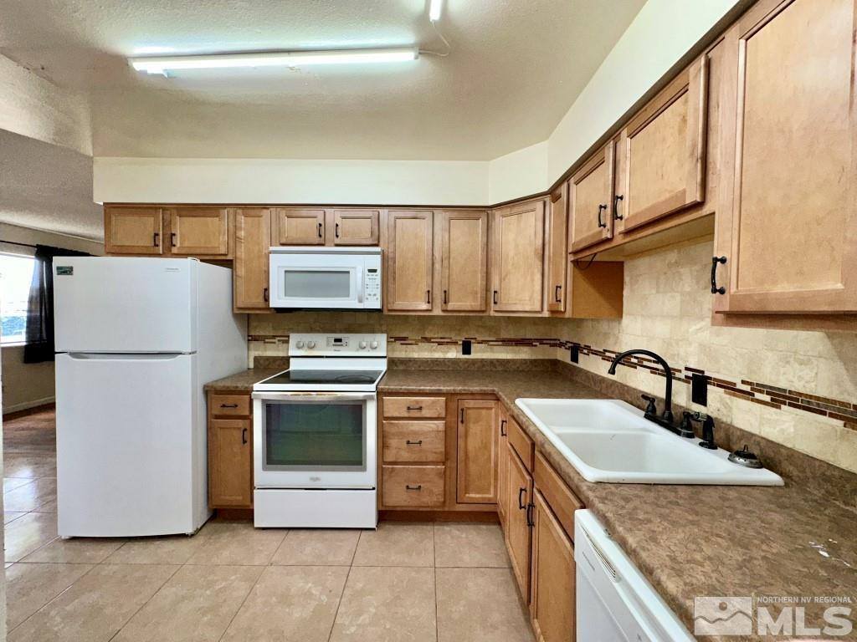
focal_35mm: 14
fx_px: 347
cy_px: 321
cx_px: 428
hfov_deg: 102.1
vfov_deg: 85.7
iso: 64
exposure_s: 1/122
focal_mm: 2.22
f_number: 2.2
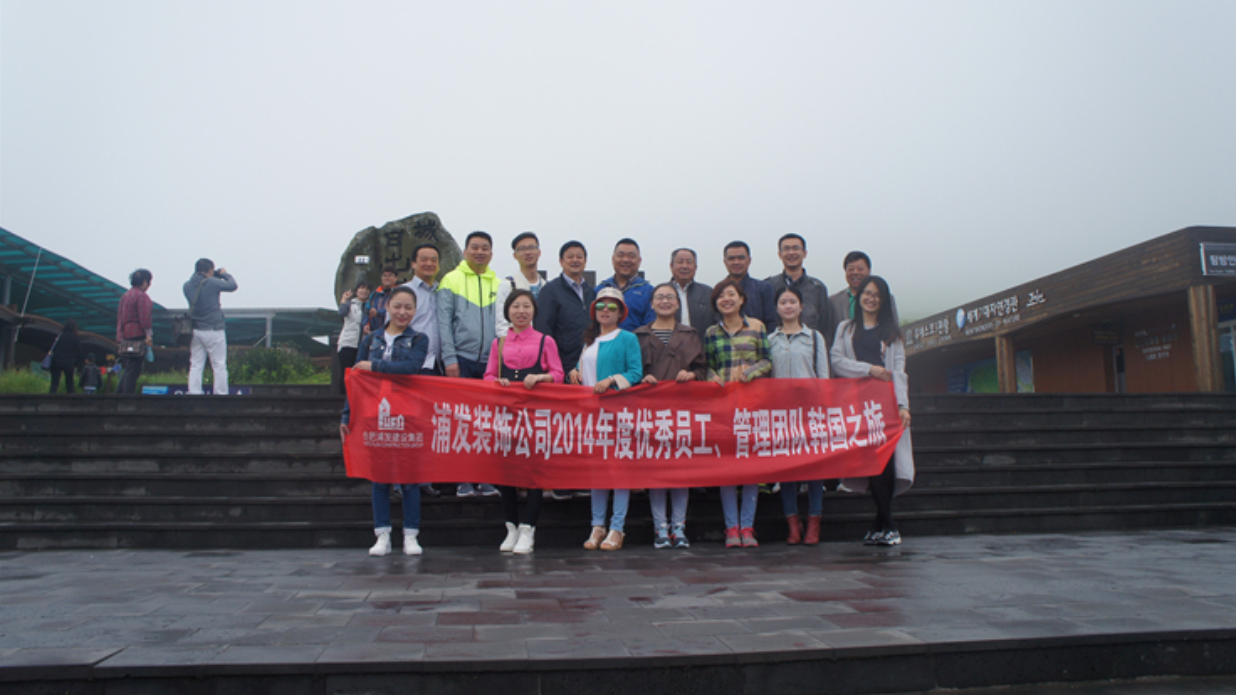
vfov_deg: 36.6
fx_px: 1049
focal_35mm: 32
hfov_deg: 61.0
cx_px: 626
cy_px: 295
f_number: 5.6
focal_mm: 20
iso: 200
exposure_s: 1/320
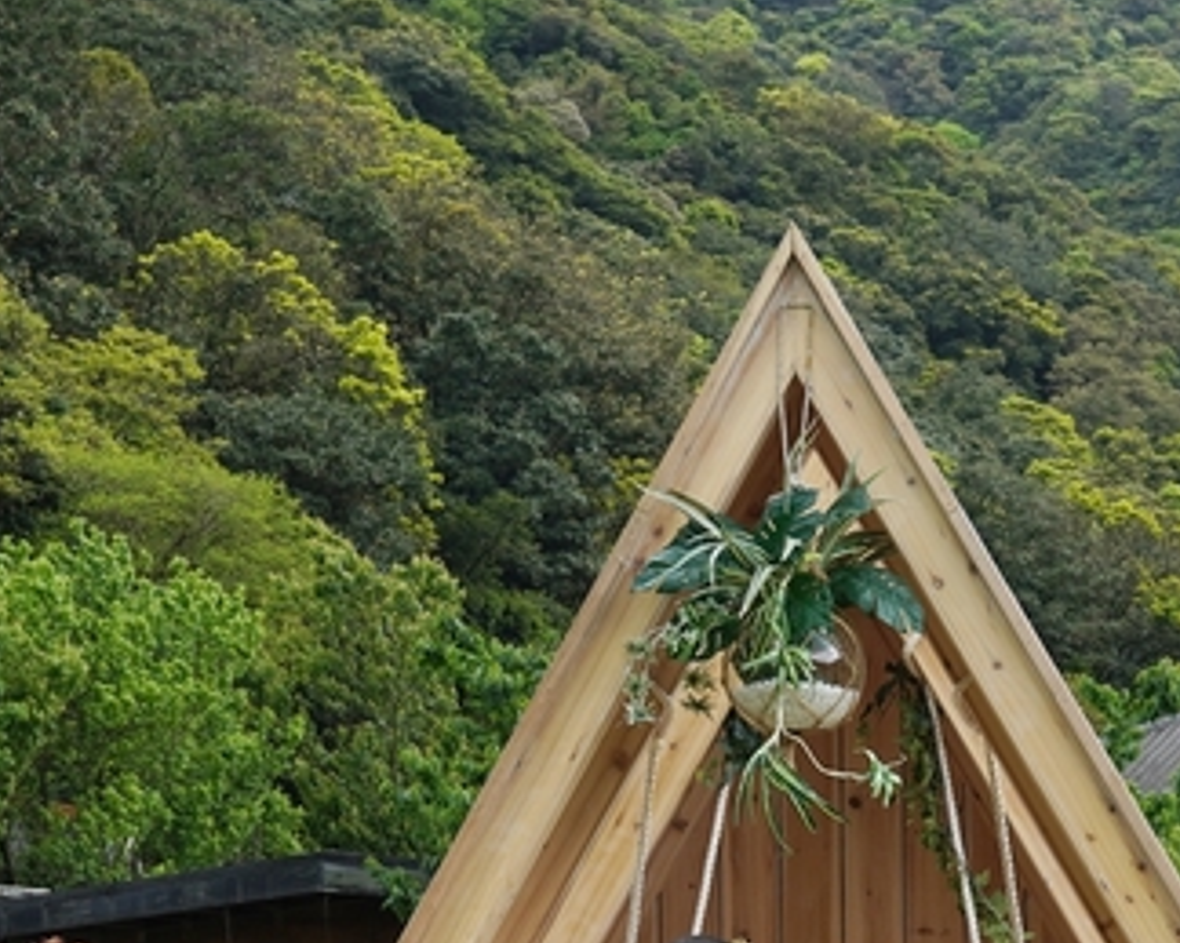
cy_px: 1001
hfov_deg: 19.9
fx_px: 3352
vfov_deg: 15.6
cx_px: 692
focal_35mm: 96
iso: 125
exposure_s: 1/320
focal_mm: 26
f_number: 5
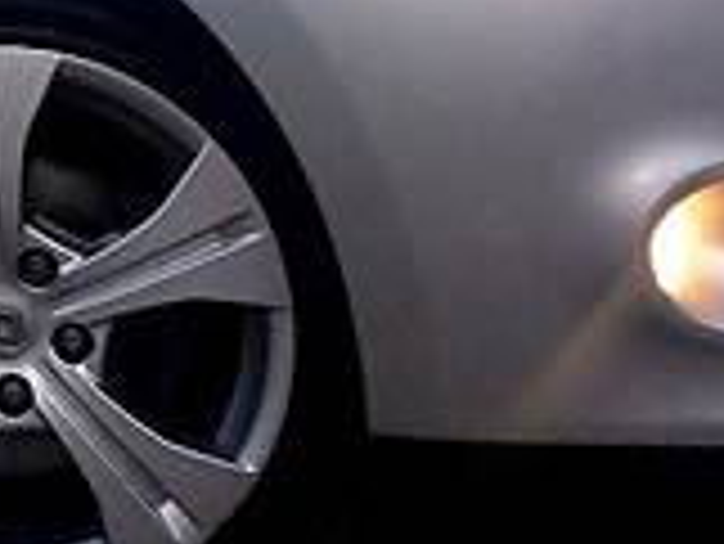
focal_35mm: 144
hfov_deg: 12.9
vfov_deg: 10.1
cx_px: -414
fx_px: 3014
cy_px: -220
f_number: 2.2
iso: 64
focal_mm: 4.2
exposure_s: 1/100
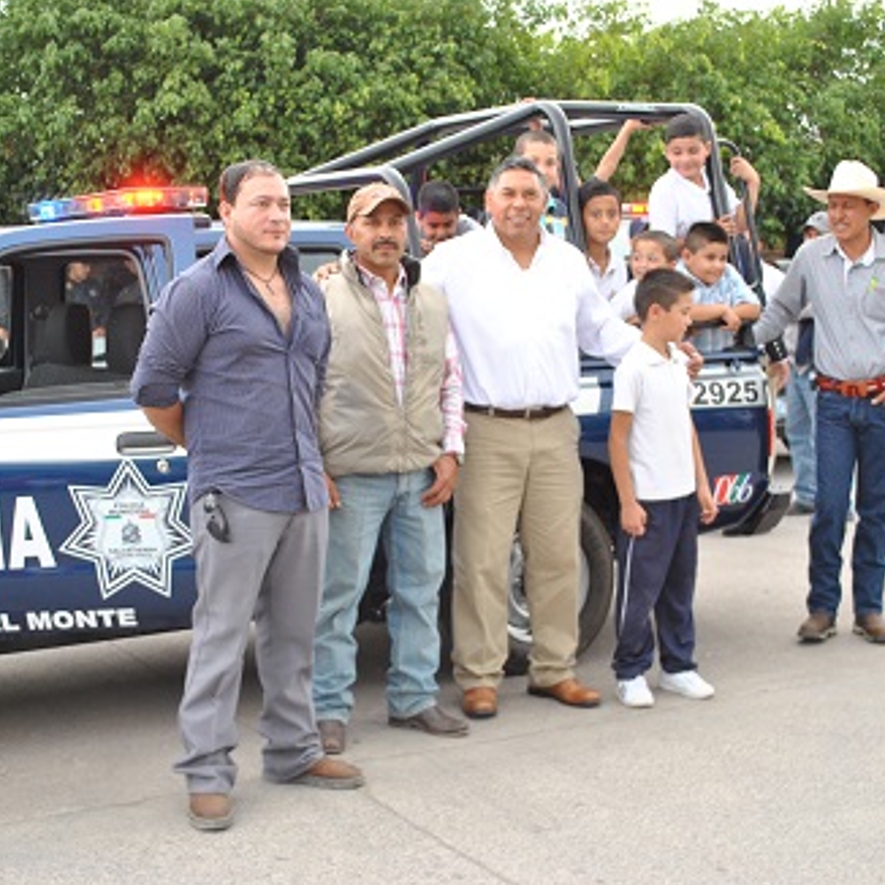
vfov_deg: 30.2
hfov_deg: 30.2
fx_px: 1639
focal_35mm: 57
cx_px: 404
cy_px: 448
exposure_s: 1/200
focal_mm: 29
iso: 400
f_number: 4.5
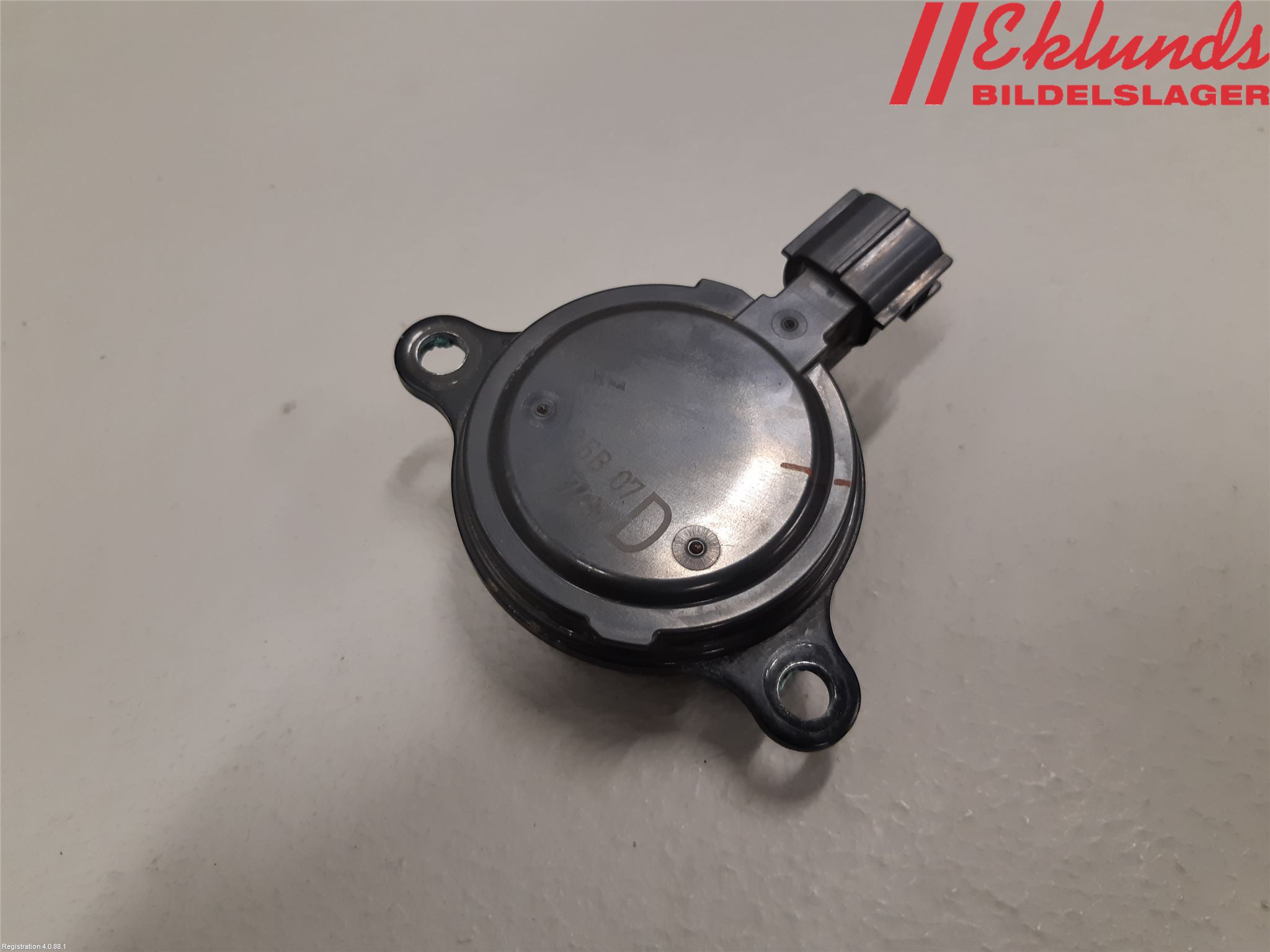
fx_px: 954
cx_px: 635
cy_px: 476
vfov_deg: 53.1
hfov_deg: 67.3
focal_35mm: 26
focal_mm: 3.93
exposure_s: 1/50
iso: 100
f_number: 1.7
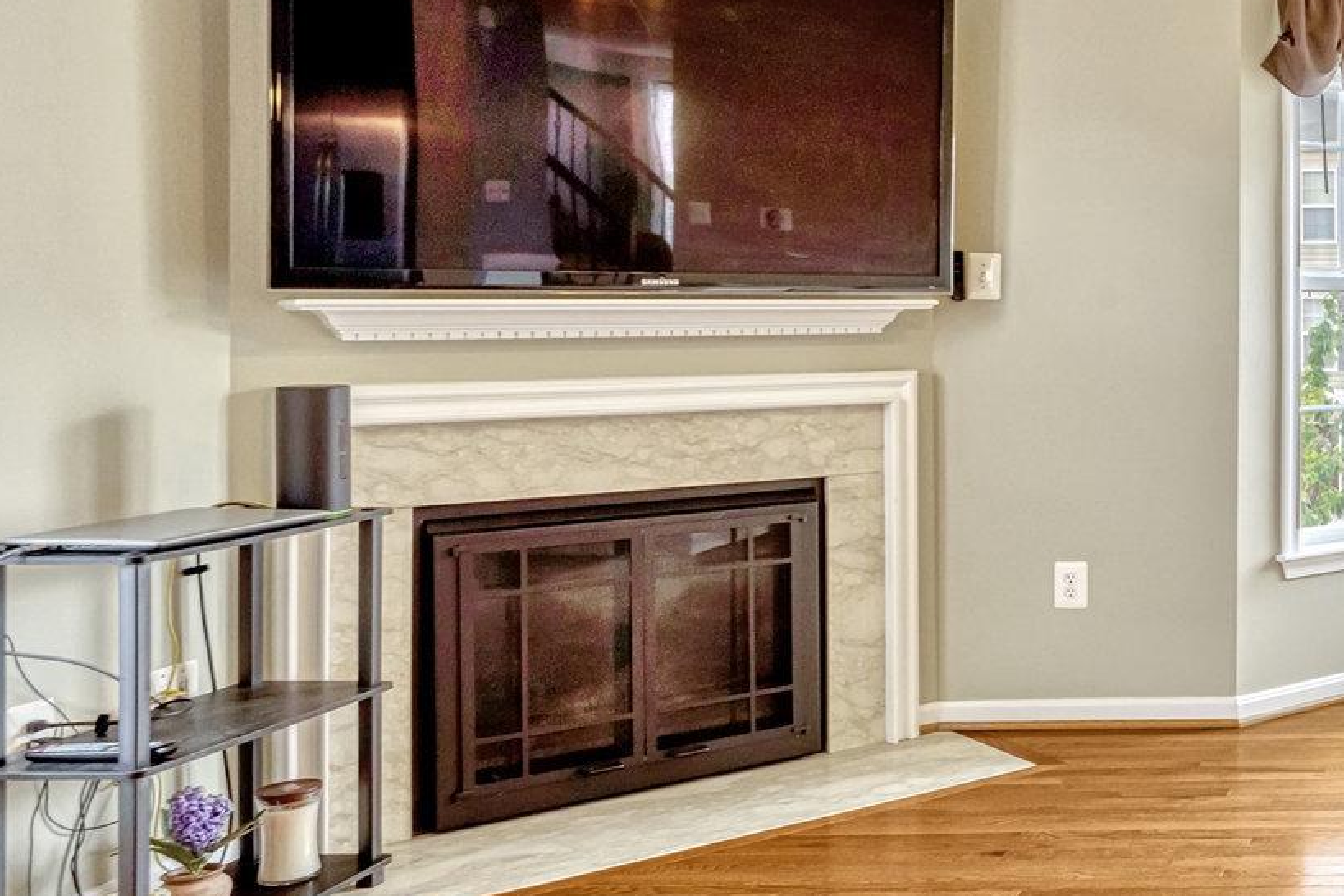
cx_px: 1541
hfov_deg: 38.4
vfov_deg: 33.1
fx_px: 1493
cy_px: 306
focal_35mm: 40
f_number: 7.1
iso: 1250
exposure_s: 1/100
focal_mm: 16
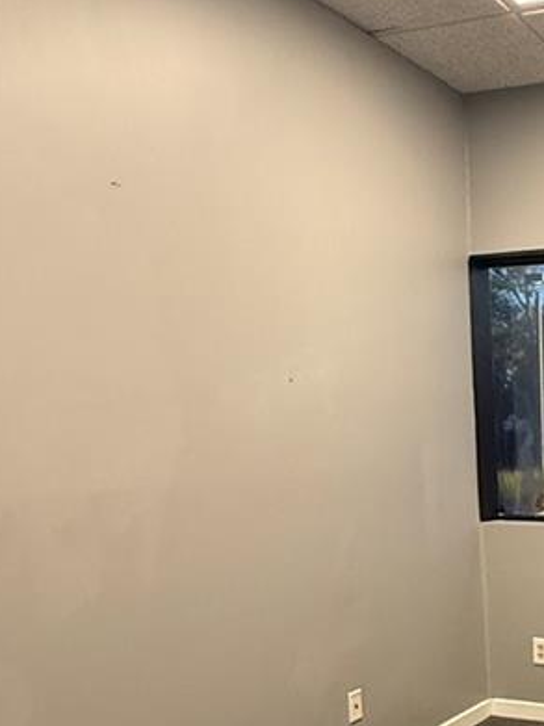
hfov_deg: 29.2
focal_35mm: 43
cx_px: 644
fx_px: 902
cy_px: 607
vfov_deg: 41.5
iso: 200
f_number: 2.2
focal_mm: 2.22
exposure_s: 1/60
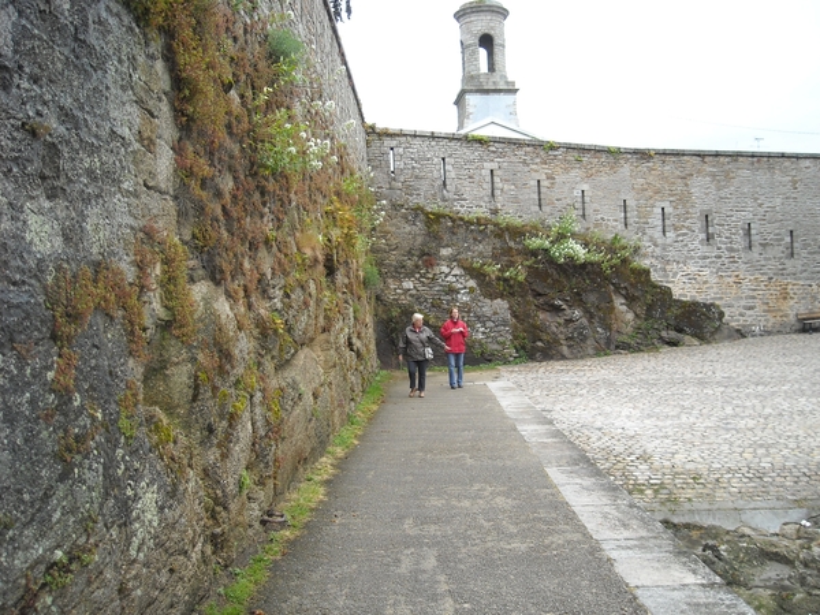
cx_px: 410
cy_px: 308
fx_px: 829
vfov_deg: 40.7
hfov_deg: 52.6
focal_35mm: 35
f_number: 2.8
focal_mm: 5.7
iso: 64
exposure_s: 1/239
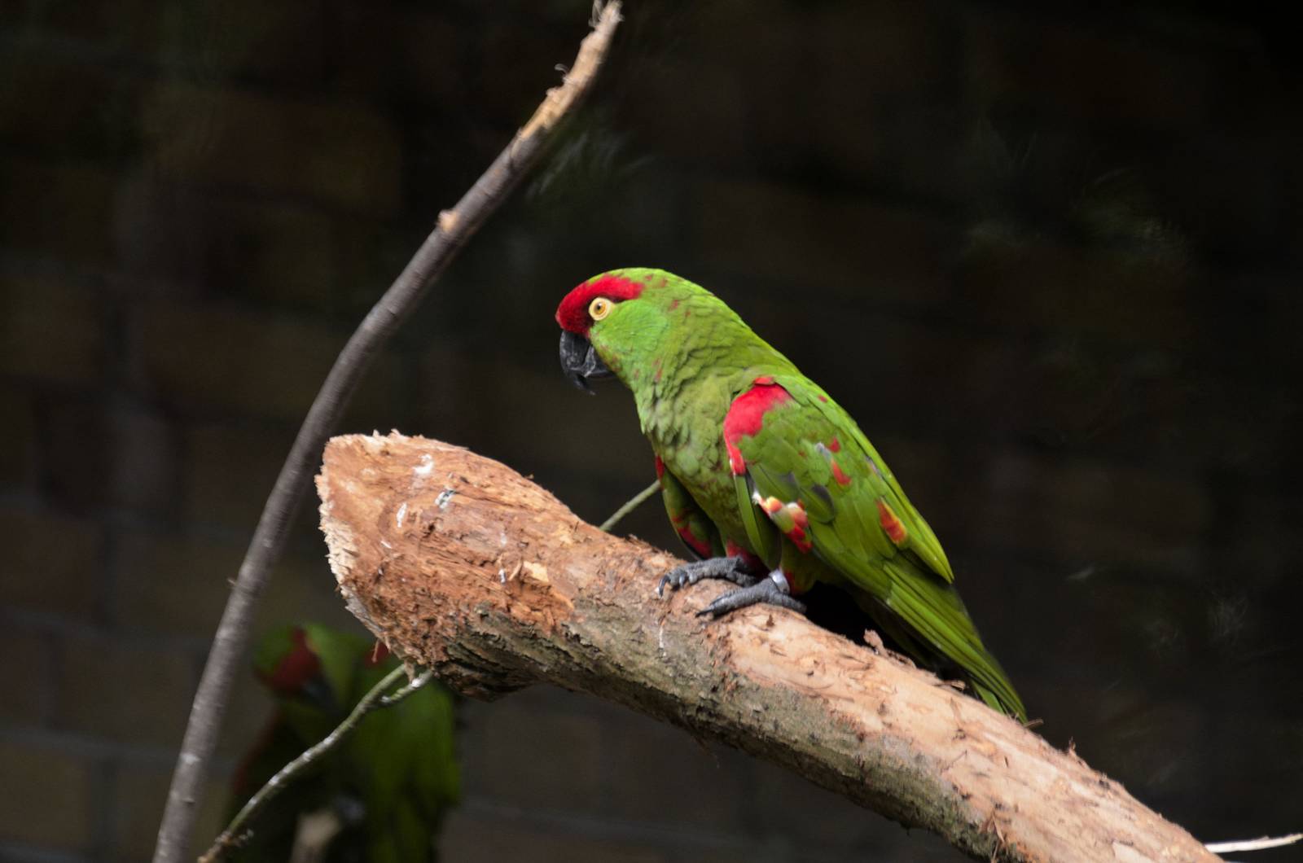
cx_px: 652
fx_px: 16255
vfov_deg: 3.0
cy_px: 432
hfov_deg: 4.6
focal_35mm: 450
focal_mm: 300
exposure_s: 1/250
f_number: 5.6
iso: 720
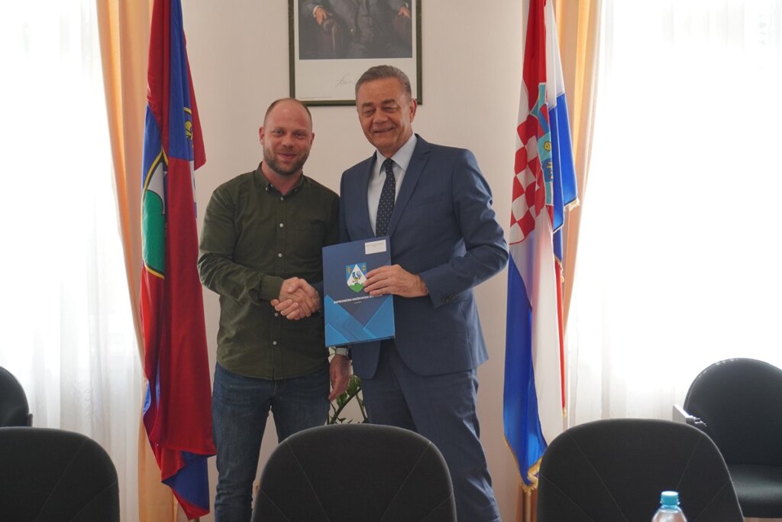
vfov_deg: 25.1
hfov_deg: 36.9
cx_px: 391
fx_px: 1173
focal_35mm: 54
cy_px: 261
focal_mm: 36
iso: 640
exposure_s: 1/125
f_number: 5.6
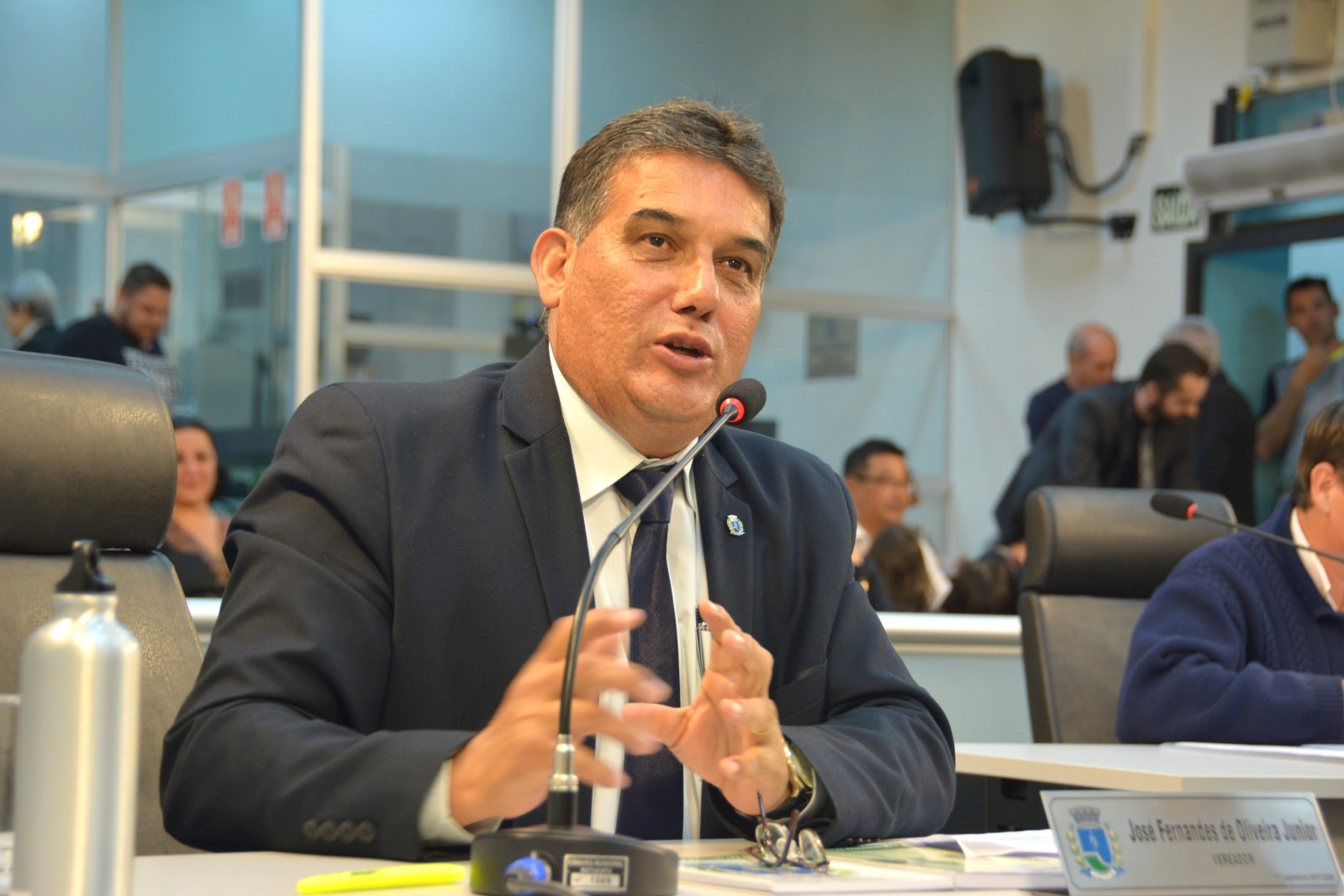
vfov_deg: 15.0
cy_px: 452
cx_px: 666
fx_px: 3397
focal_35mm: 91
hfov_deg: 22.4
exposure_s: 1/60
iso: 560
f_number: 4.8
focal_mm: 60
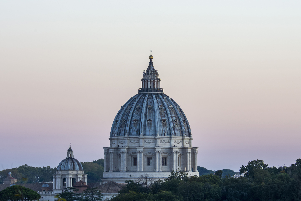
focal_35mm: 218
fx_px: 1818
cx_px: 150
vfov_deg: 6.3
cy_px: 100
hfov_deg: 9.5
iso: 100
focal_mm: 145
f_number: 11
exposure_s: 1/13
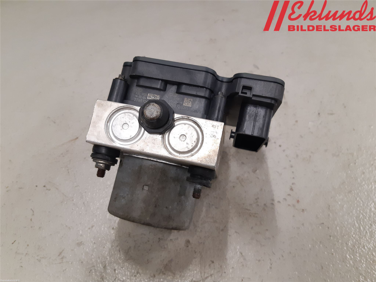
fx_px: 282
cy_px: 141
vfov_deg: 53.1
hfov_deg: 67.3
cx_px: 188
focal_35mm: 26
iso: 160
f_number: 1.7
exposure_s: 1/50
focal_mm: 3.93
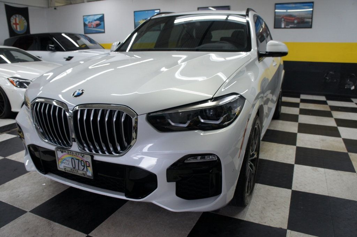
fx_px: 268
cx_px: 178
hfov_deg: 67.4
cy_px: 118
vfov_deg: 47.9
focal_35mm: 27
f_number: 4
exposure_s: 1/100
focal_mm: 18
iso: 500
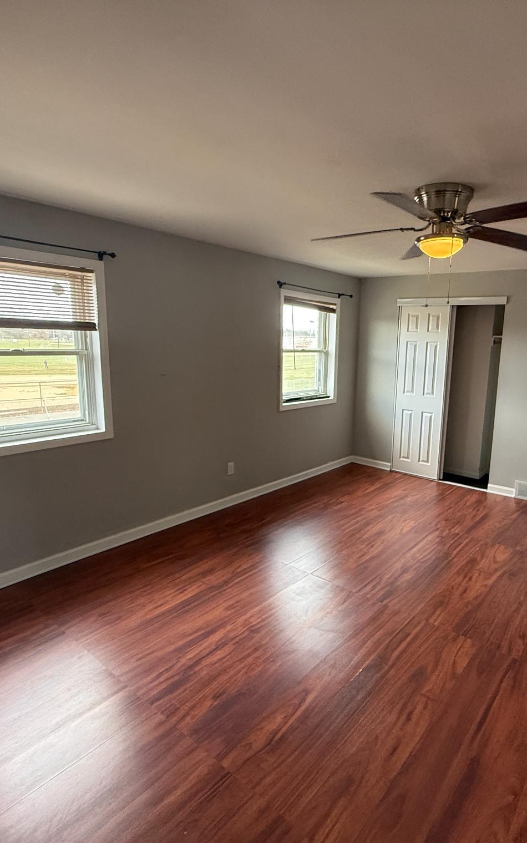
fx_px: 460
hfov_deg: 58.7
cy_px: 425
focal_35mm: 20
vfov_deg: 85.1
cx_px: 336
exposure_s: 1/120
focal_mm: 2.22
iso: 500
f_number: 2.2
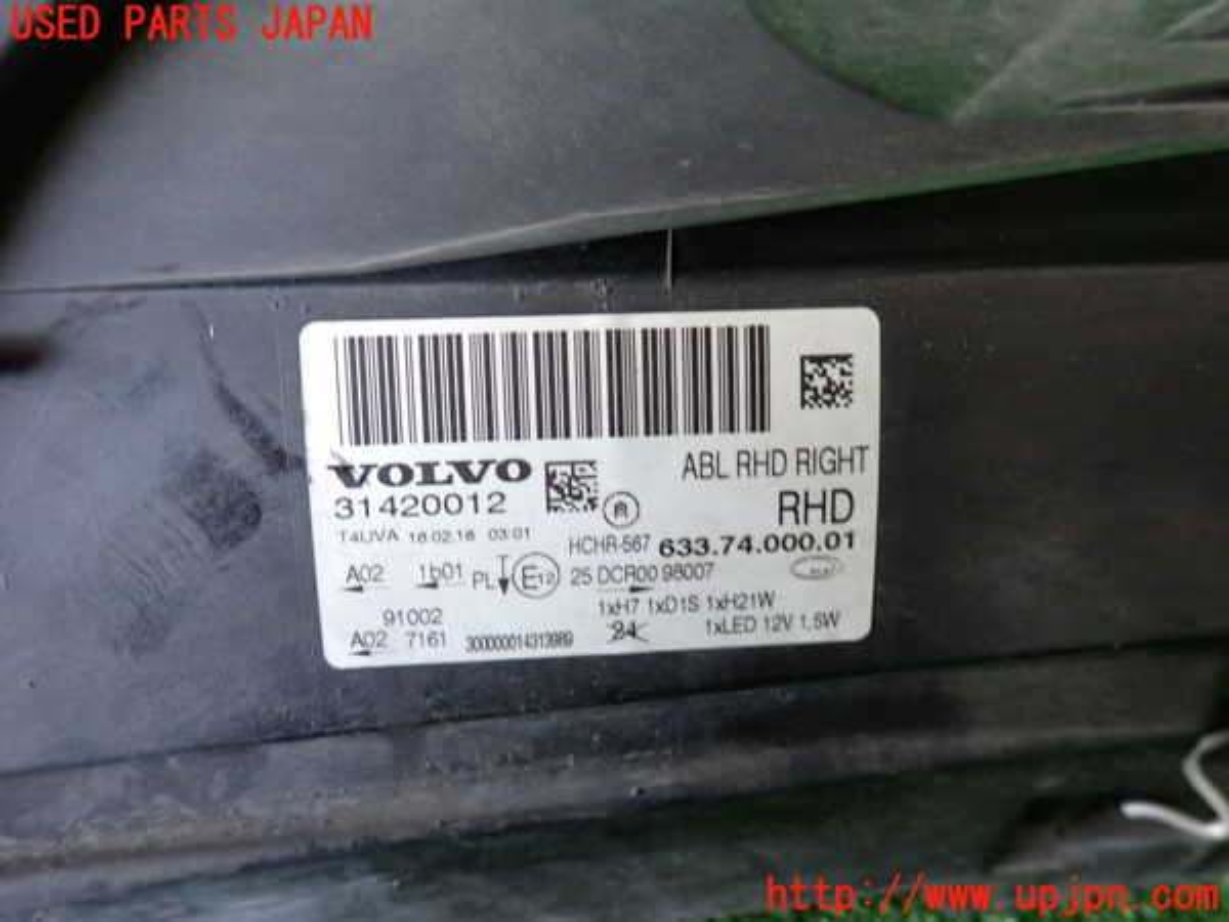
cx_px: 614
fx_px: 888
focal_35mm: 25
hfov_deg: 69.4
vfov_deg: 54.9
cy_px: 461
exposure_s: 1/30
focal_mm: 4.5
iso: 320
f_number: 2
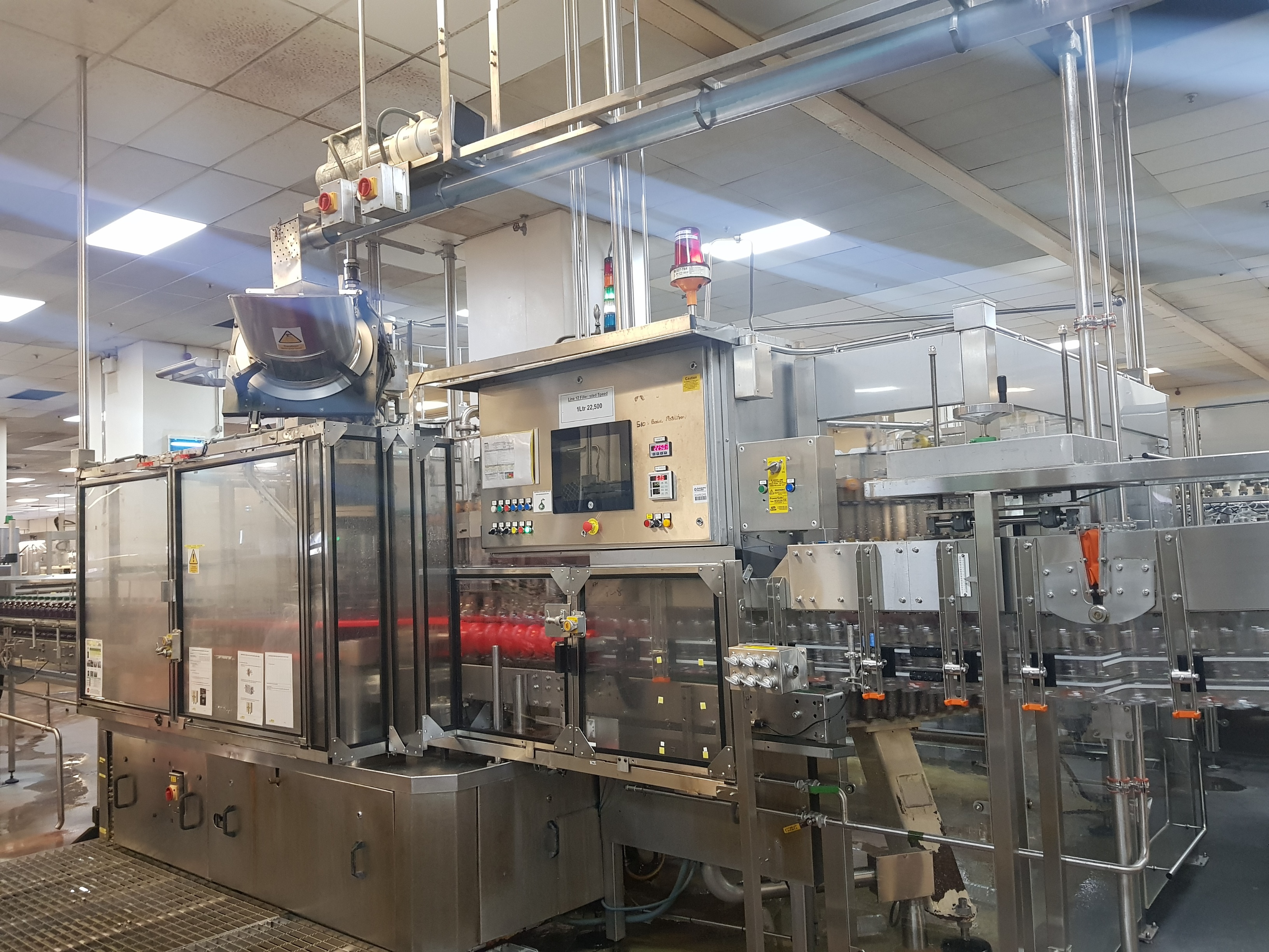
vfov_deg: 53.1
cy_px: 476
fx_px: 953
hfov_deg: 67.3
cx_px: 634
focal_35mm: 26
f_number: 1.7
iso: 250
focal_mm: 4.3
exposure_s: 1/33
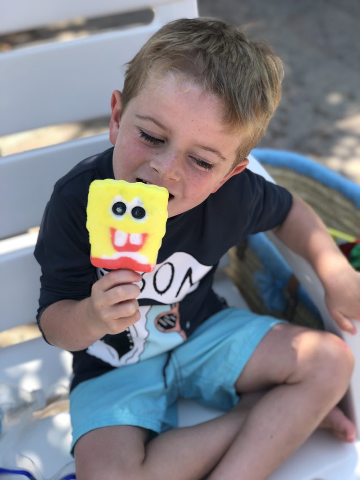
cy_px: 240
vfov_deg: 33.8
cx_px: 180
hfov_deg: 25.7
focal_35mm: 57
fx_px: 791
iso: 20
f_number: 2.8
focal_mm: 6.6
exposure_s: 1/267
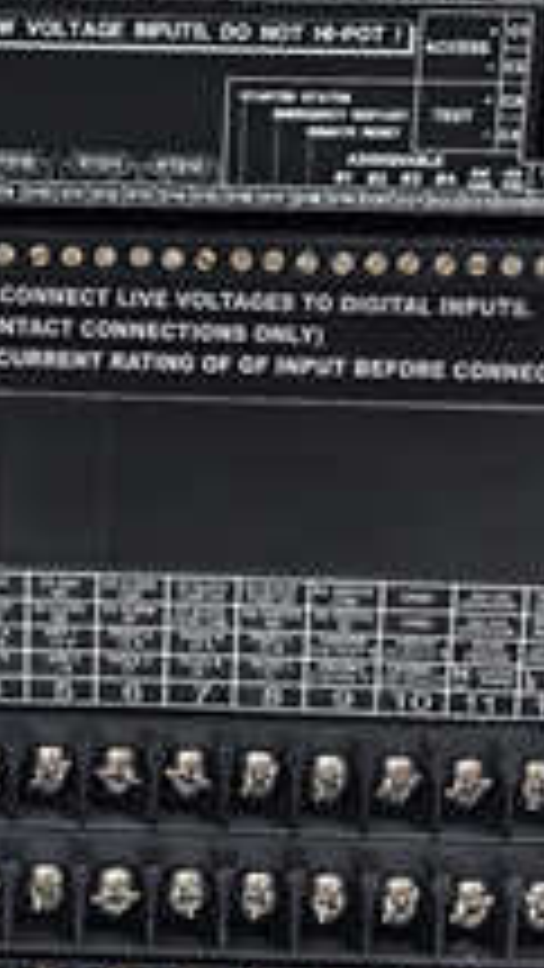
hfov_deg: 13.7
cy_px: 423
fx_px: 2256
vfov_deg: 24.2
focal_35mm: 88
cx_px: 103
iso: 160
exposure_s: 1/100
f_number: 2
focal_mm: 5.75
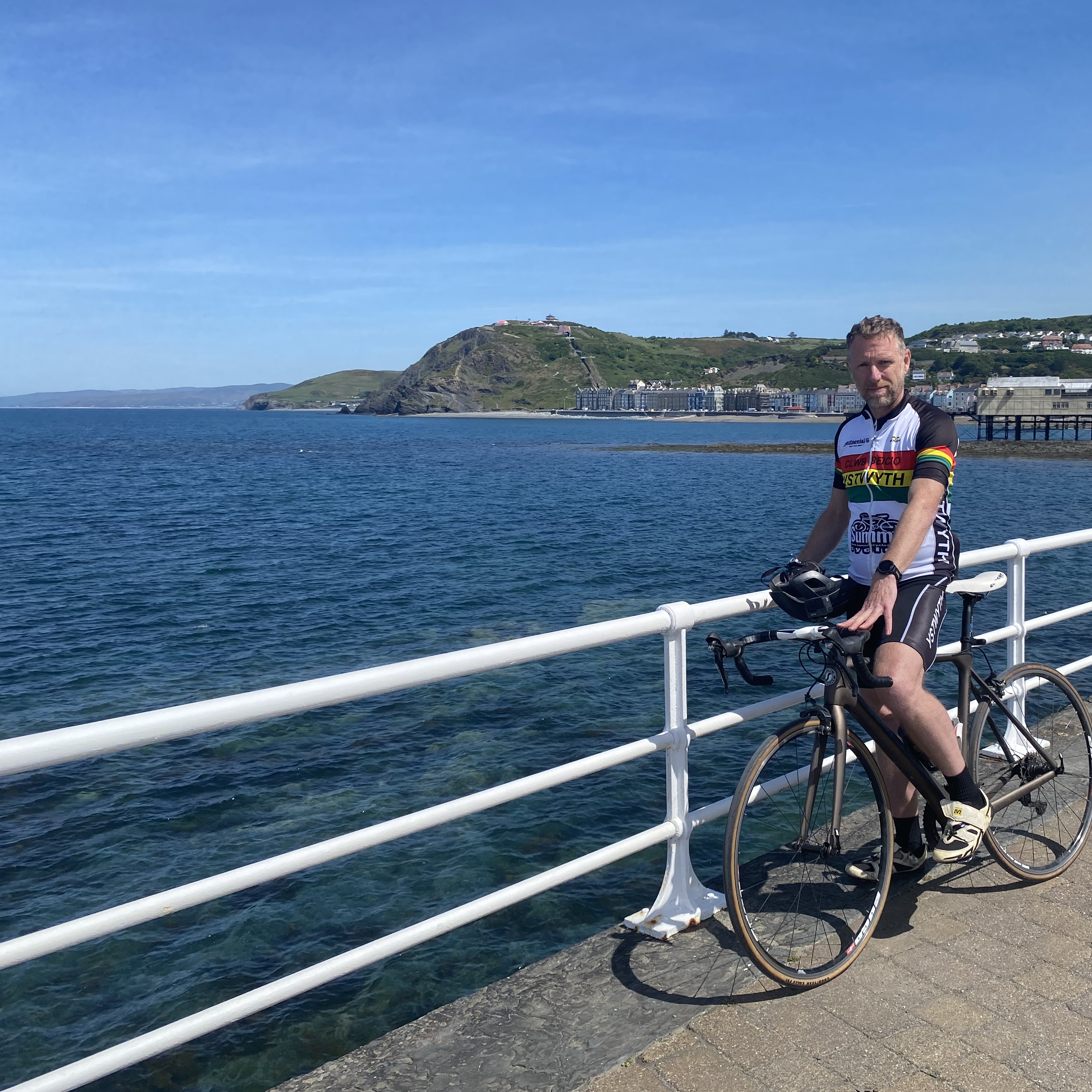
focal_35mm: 31
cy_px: 541
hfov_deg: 51.8
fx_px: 1106
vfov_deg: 52.5
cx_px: 706
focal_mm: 4.25
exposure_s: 1/3401
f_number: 1.8
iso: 32
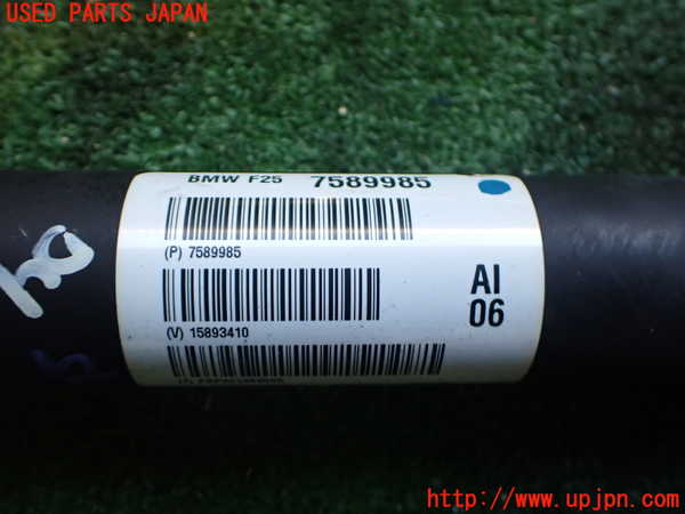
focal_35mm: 30
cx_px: 342
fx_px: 594
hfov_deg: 60.0
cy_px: 257
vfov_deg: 46.8
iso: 400
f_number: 2.3
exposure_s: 1/125
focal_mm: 5.4
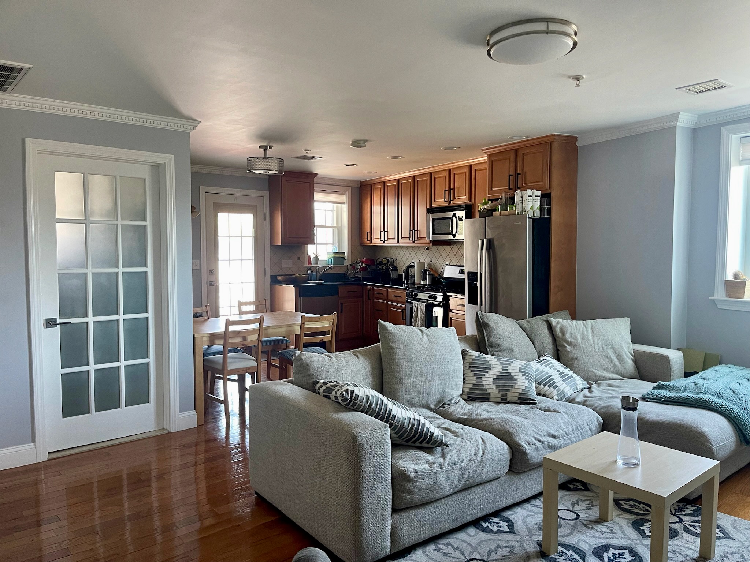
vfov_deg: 54.9
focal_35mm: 25
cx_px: 375
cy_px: 281
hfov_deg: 69.4
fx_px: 542
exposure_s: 1/60
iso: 160
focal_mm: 5.1
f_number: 1.6
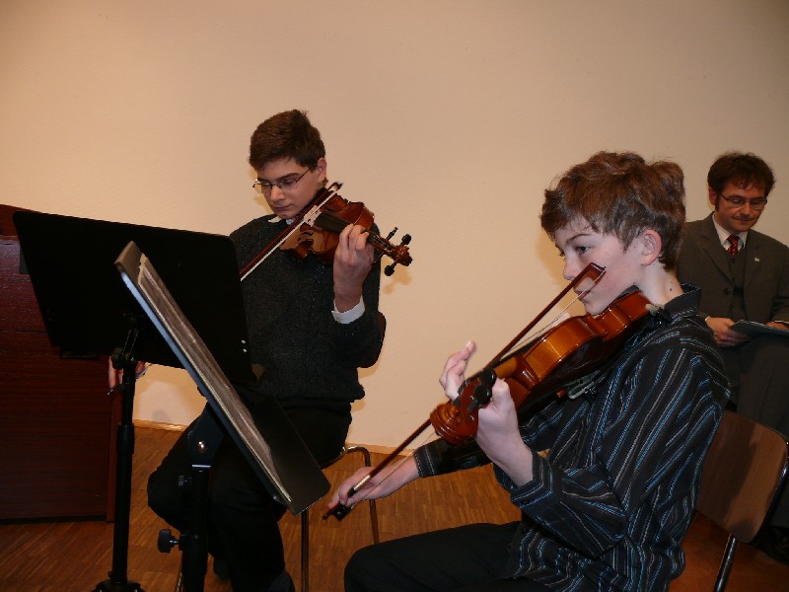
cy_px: 296
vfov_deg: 40.7
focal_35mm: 35
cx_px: 394
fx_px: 798
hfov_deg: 52.6
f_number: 2.8
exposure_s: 1/30
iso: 100
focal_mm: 7.4
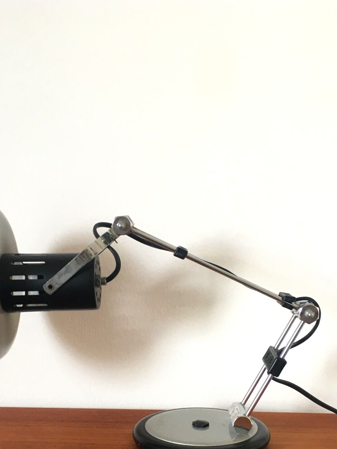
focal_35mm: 46
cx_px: 160
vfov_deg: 40.2
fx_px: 597
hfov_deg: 31.5
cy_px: 333
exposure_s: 1/33
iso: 100
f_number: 2.2
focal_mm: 4.15
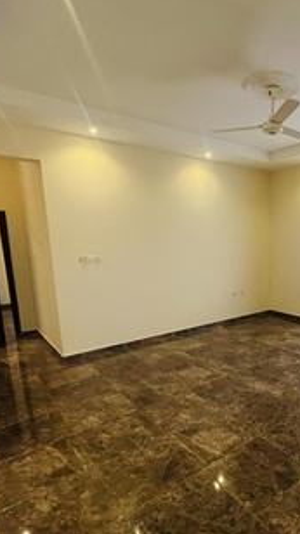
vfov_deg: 83.7
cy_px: 290
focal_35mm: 21
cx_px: 263
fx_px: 297
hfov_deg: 48.6
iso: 160
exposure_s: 1/50
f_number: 1.8
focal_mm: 1.57
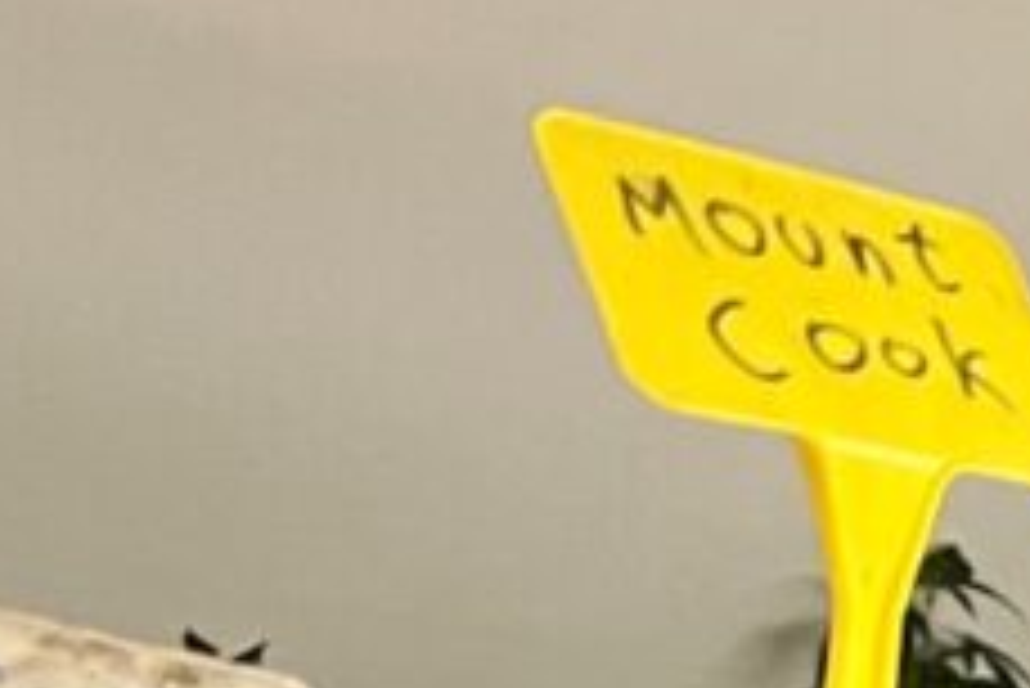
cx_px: 2321
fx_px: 5182
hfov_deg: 10.1
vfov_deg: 6.8
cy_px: 2136
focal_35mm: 181
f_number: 1.6
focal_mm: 5.1
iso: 500
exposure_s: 1/33
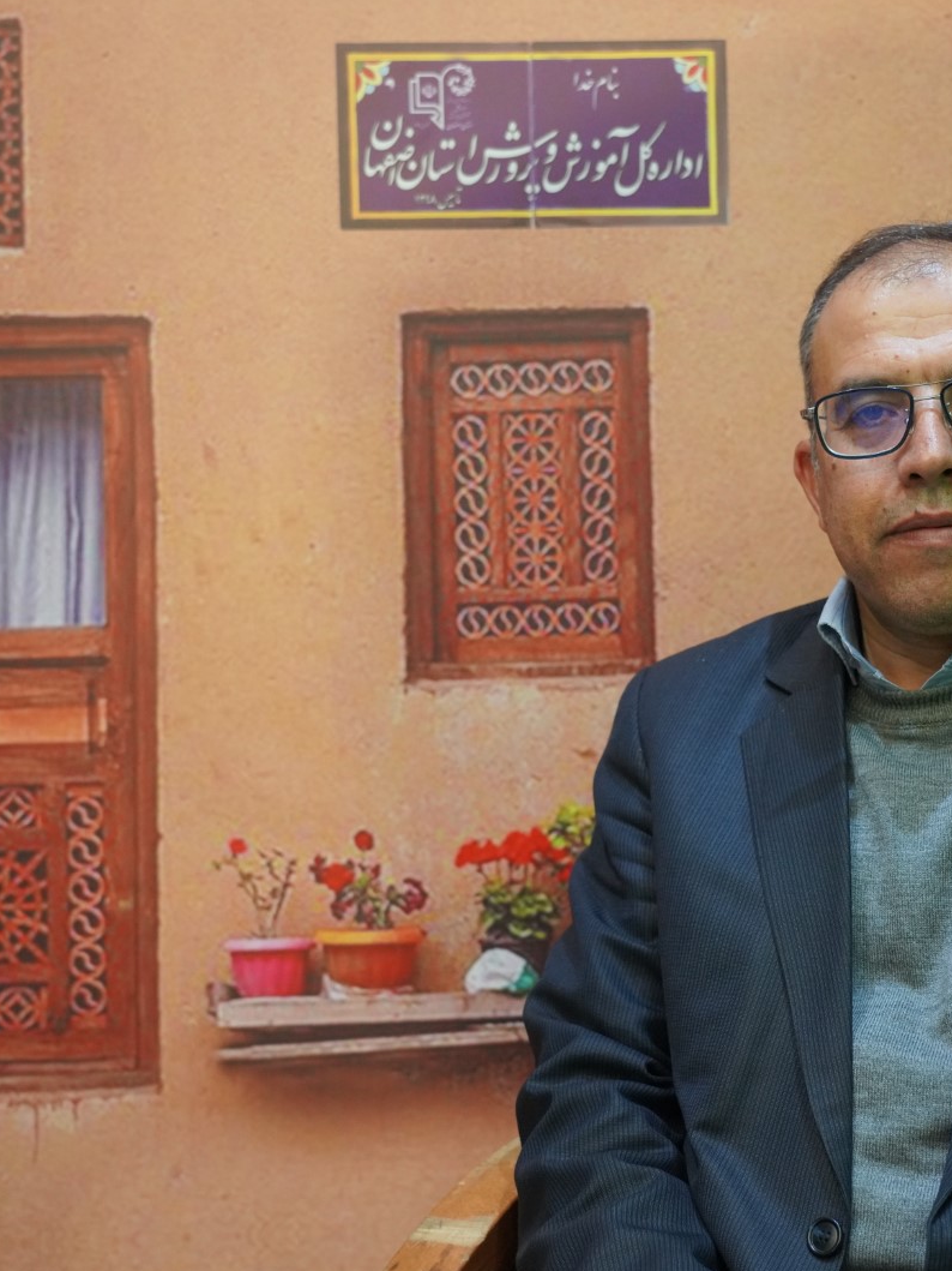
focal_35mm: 50
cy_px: 637
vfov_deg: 38.2
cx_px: 653
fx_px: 1834
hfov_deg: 28.9
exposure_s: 1/160
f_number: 4
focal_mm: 34
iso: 3200
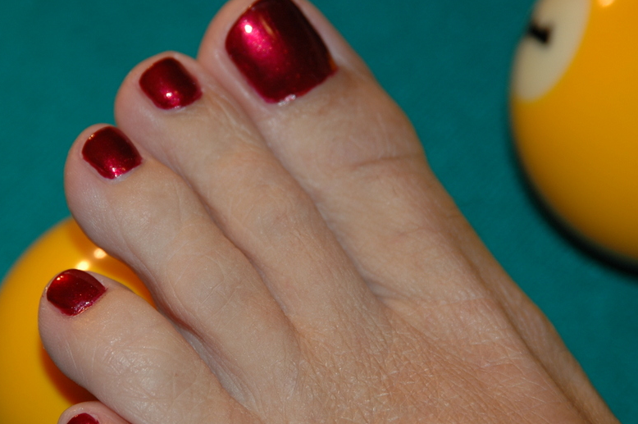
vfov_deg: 5.8
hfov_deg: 8.7
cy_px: 255
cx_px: 224
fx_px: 4196
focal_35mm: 237
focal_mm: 120
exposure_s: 1/60
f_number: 5.6
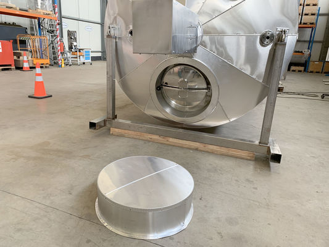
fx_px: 247
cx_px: 164
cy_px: 124
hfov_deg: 67.3
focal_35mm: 26
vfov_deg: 53.1
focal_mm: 4.25
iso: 125
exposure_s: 1/60
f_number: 1.8
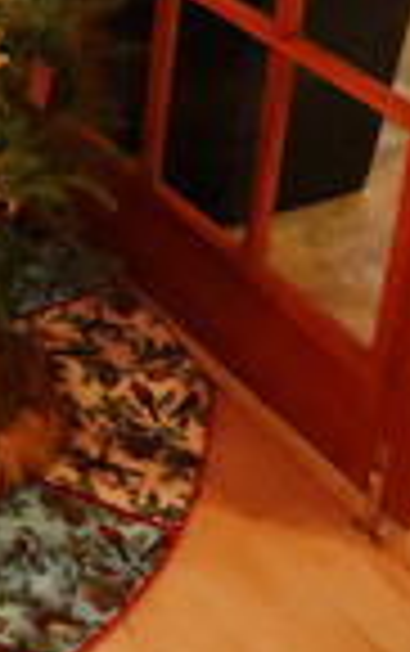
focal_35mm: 79
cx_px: -239
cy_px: -72
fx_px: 1408
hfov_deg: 15.1
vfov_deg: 24.3
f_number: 3.5
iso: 6400
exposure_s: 1/40
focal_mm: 12
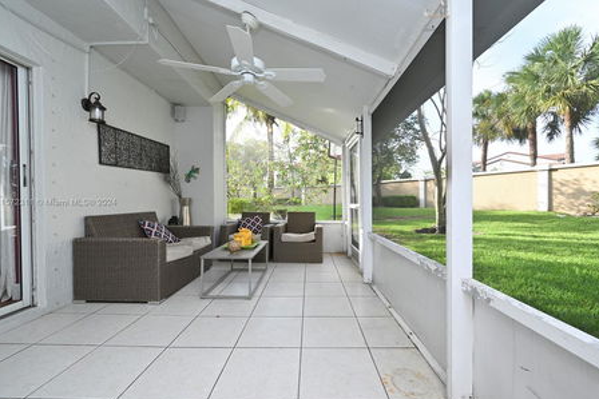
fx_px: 250
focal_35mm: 15
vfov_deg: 77.4
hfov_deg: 100.3
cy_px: 203
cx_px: 309
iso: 800
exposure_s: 1/250
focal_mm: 14
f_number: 8
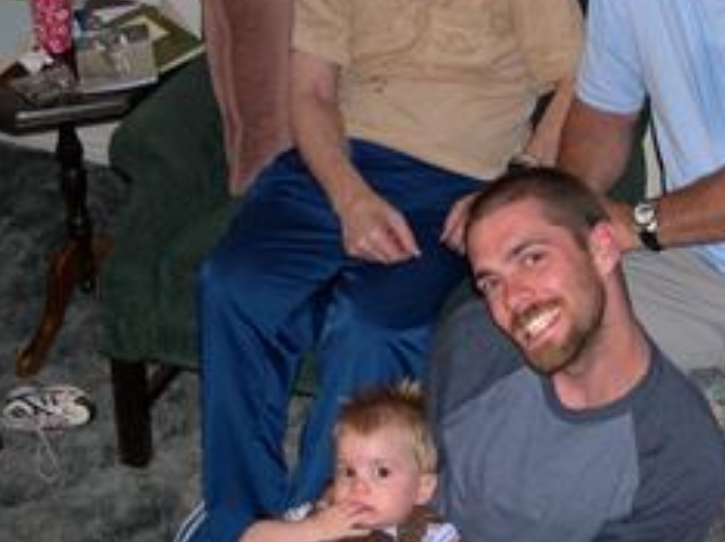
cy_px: 170
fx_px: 1360
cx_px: 486
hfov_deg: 29.6
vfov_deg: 22.4
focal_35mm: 65
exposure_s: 1/60
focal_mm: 8
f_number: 2.8
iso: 100
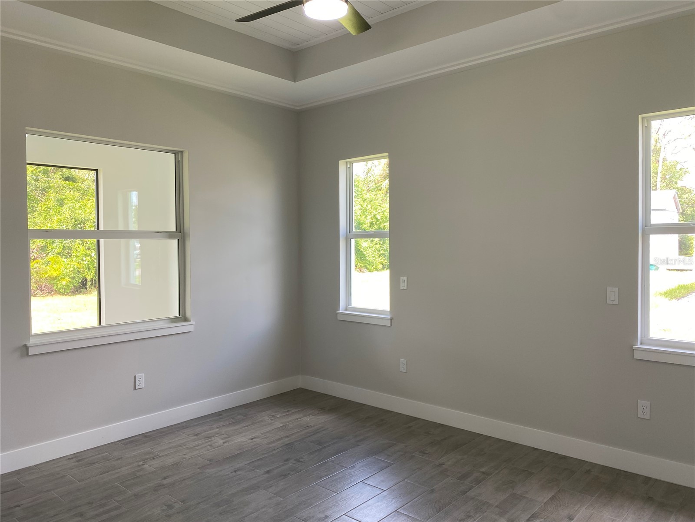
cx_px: 348
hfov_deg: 67.3
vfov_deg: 53.1
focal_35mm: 26
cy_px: 261
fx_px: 522
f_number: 1.8
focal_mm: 4.25
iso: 64
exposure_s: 1/120
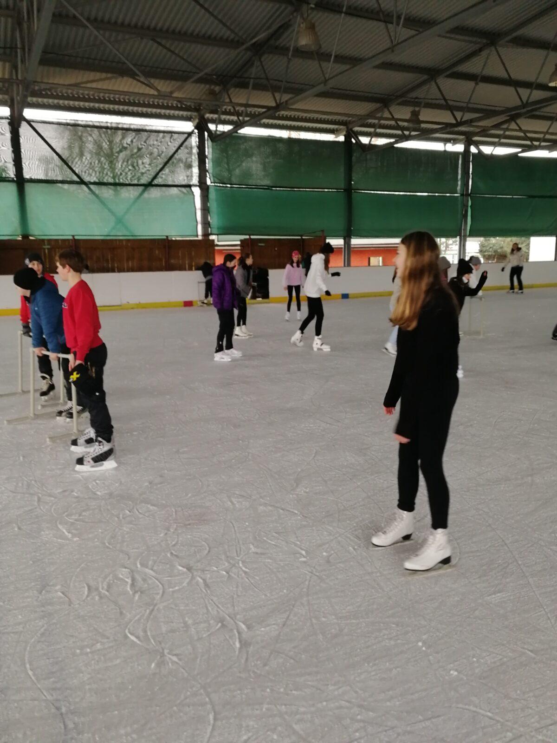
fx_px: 579
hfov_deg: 51.4
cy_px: 372
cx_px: 278
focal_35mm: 27
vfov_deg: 65.3
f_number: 2.2
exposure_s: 1/50
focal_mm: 3.95
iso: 160
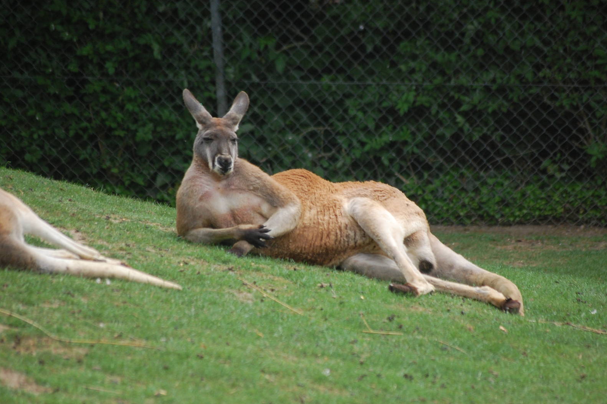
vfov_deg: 4.5
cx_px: 307
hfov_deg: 6.8
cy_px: 200
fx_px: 5121
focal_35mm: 304
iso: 640
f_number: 5.6
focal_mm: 200
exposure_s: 1/500
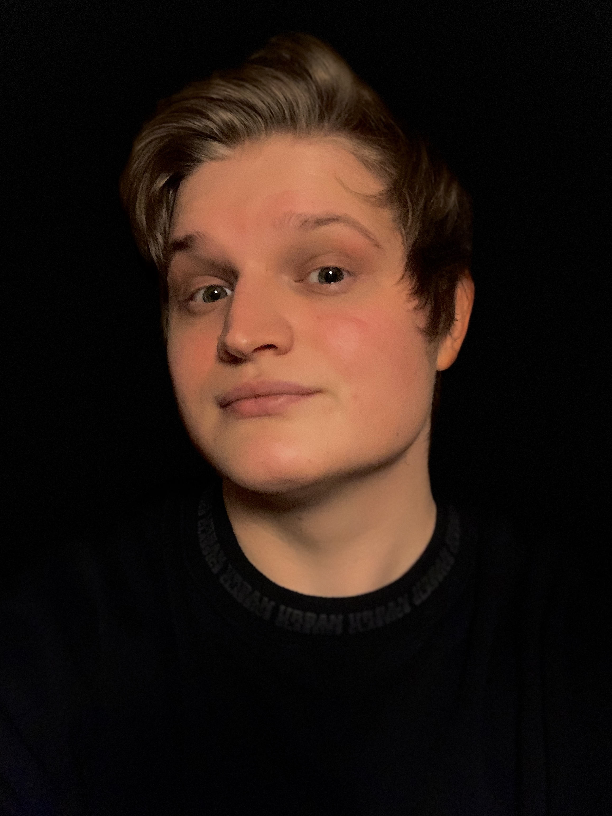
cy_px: 408
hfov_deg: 44.2
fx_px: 754
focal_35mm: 32
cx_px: 306
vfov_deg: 56.8
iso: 500
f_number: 2.2
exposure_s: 1/25
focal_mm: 2.87
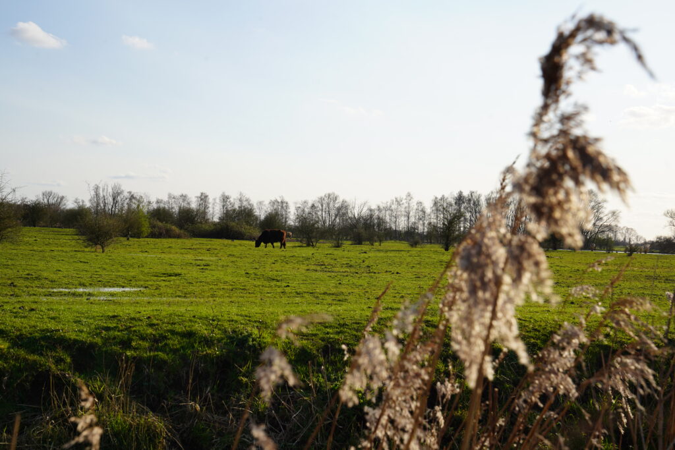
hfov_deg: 41.9
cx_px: 338
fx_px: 881
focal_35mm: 47
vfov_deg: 28.7
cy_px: 225
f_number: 10
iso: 100
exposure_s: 1/160
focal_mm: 47
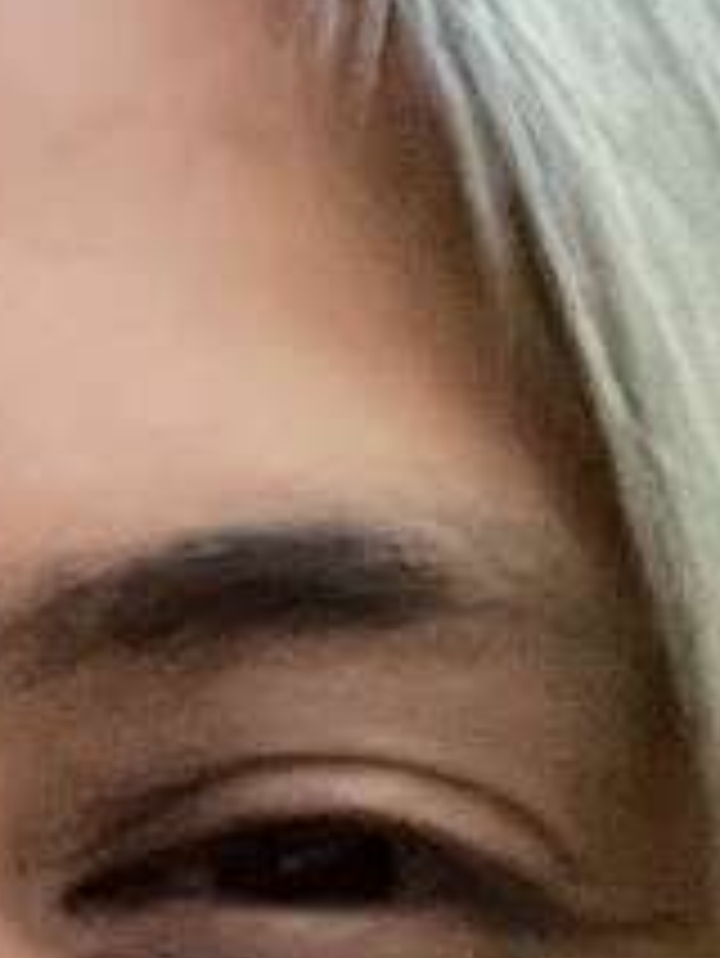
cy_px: 598
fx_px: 5624
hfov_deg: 7.2
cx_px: -518
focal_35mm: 203
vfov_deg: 9.7
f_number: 2.2
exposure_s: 1/7
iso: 500
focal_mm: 2.71
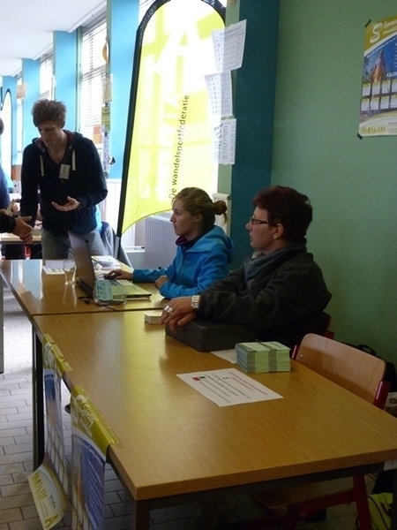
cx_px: 198
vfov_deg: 46.8
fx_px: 612
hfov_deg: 36.0
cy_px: 265
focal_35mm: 40
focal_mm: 7.3
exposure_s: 1/60
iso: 320
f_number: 3.1
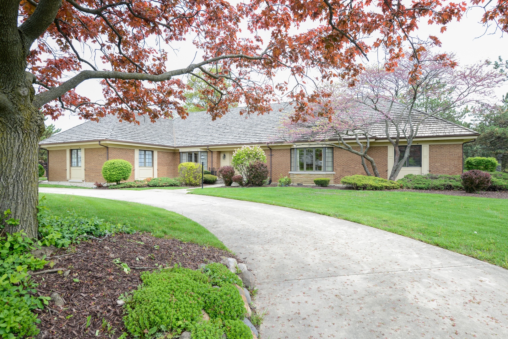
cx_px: 254
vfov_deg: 62.0
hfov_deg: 84.0
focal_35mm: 20
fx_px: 282
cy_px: 170
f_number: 8
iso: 200
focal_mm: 20
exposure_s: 1/80
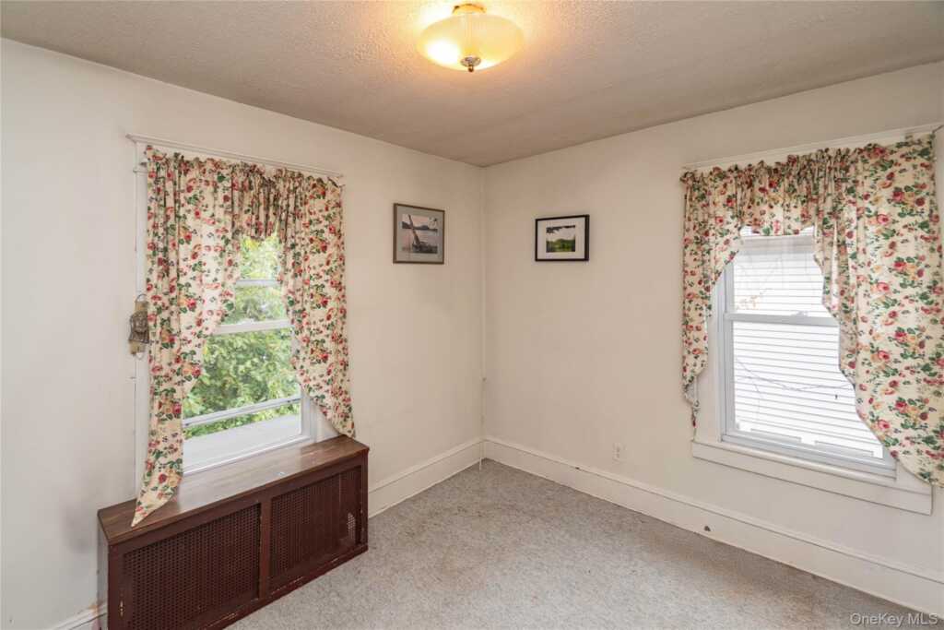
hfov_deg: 100.4
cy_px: 315
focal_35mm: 15
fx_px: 393
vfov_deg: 77.3
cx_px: 472
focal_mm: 10
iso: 400
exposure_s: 1/60
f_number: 5
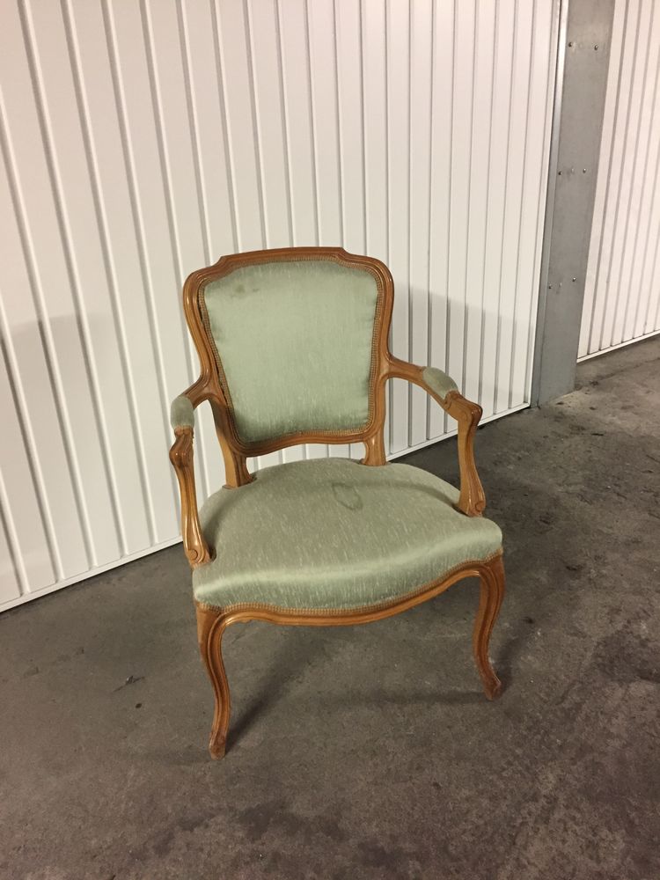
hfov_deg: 48.2
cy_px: 440
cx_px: 330
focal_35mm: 29
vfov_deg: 61.7
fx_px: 737
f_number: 2.2
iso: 250
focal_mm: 4.15
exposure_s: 1/20
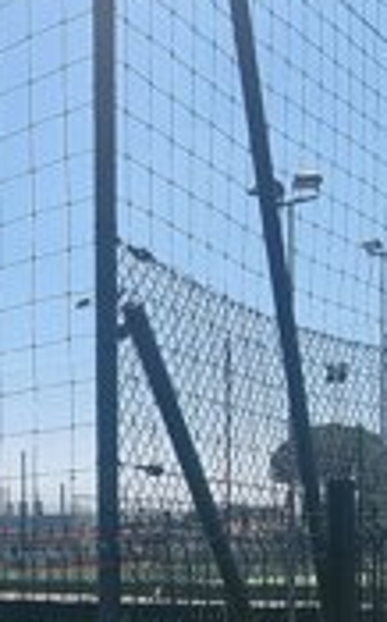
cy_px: 562
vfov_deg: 31.0
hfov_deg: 20.0
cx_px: 14
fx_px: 1066
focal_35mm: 63
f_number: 2.2
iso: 50
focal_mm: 2.2
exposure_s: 1/2104
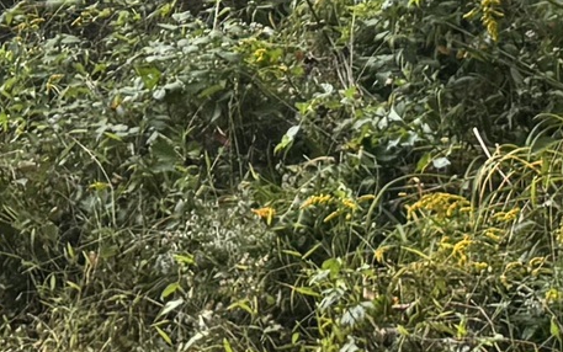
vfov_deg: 7.0
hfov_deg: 11.7
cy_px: -647
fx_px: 2625
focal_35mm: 171
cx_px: -282
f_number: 1.78
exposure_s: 1/3413
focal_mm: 6.76
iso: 80
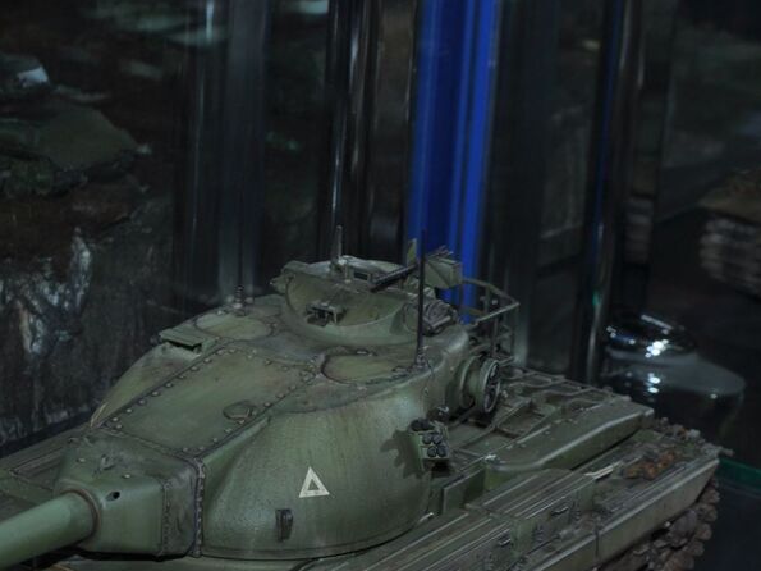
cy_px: 542
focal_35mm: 124
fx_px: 2725
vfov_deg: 11.8
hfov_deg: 15.8
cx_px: 203
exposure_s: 1/200
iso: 200
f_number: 11
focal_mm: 40
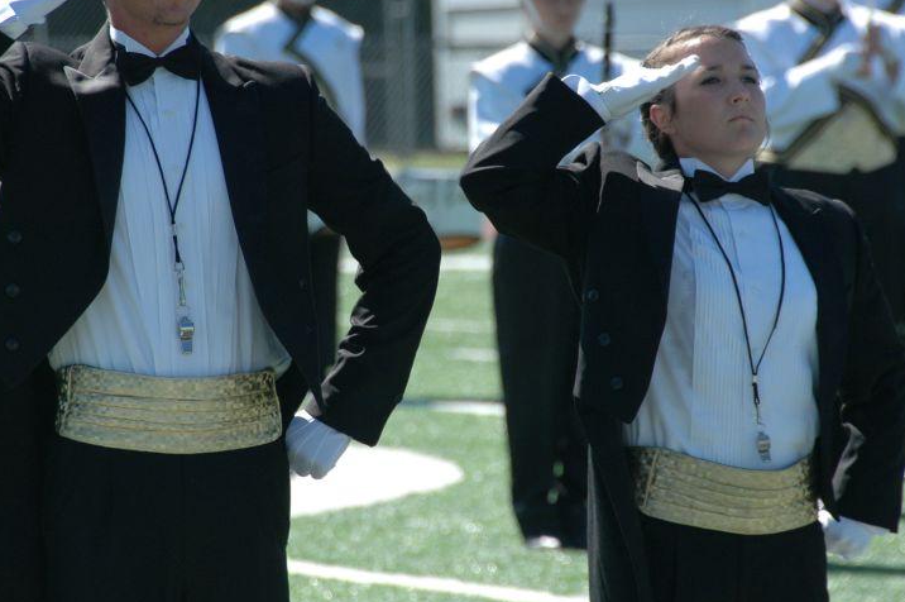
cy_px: 207
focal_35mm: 429
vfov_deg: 3.2
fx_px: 10774
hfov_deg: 4.8
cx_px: 439
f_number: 5.6
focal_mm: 200
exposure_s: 1/500
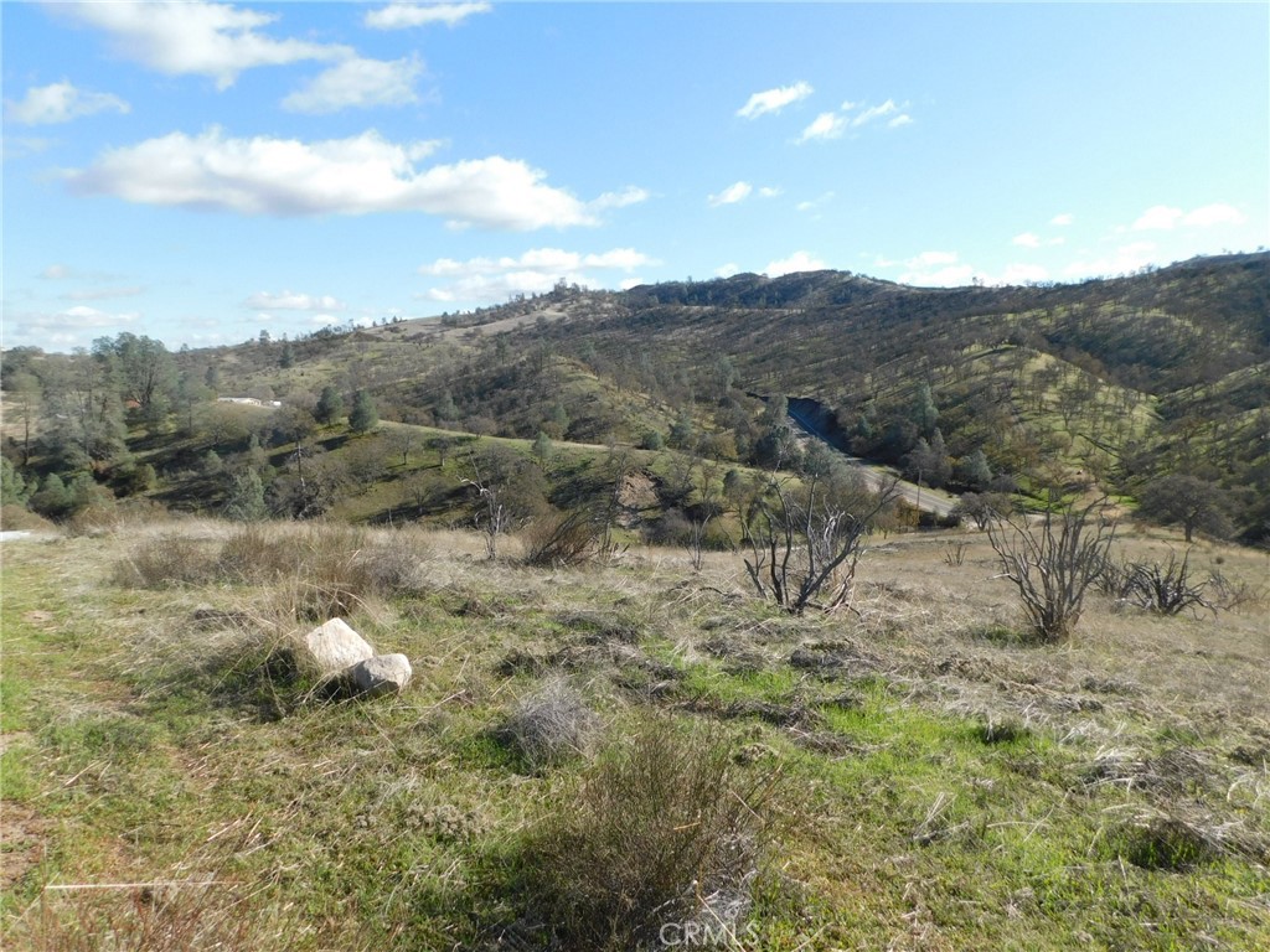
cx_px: 635
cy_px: 476
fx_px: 881
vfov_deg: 56.8
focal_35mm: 24
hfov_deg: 71.6
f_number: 3
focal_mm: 4.1
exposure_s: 1/1000
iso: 125
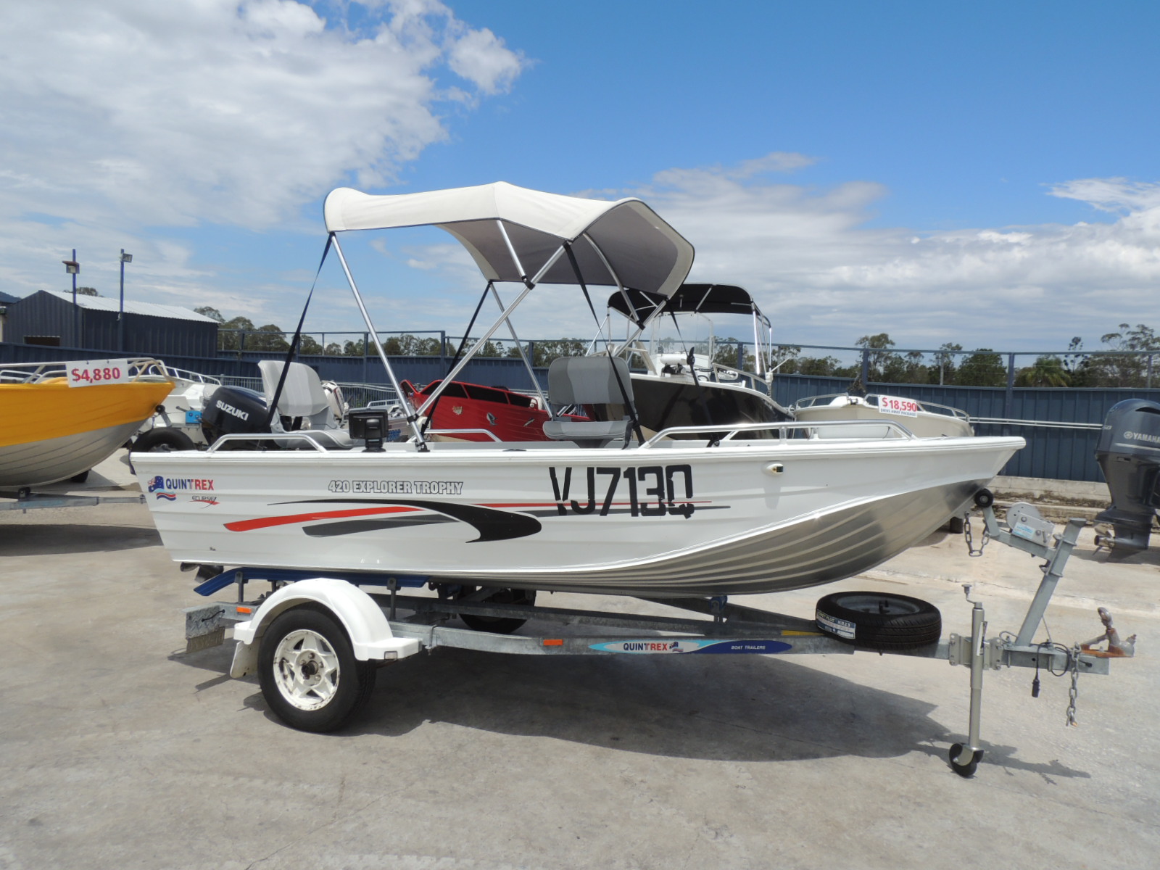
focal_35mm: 24
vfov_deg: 56.8
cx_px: 580
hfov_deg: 71.6
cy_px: 435
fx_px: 804
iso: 100
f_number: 4.2
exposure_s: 1/1250
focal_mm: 4.3
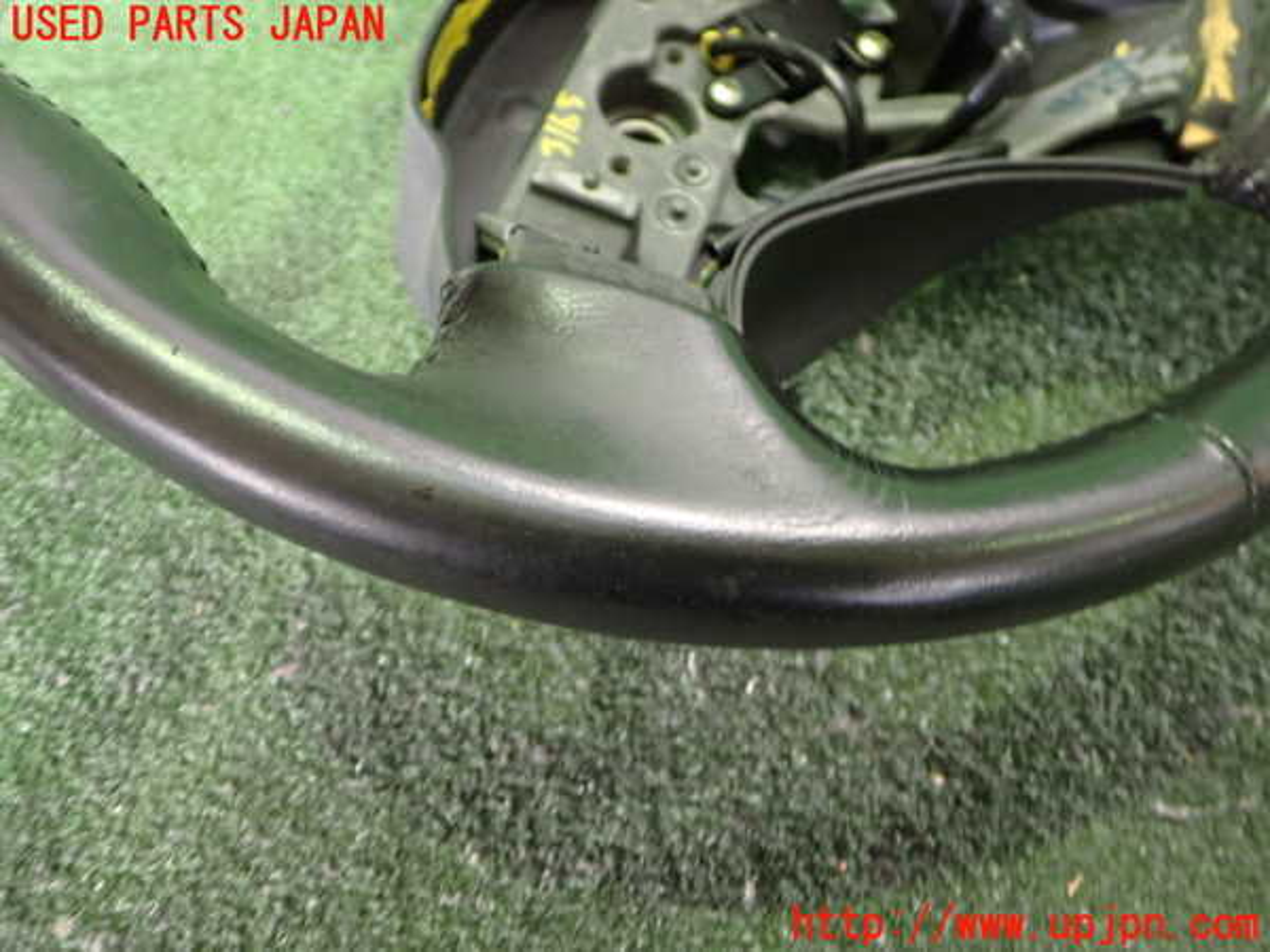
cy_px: 476
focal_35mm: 30
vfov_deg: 46.8
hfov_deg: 60.0
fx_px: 1101
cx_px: 635
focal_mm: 5.4
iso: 800
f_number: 2.3
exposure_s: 1/30
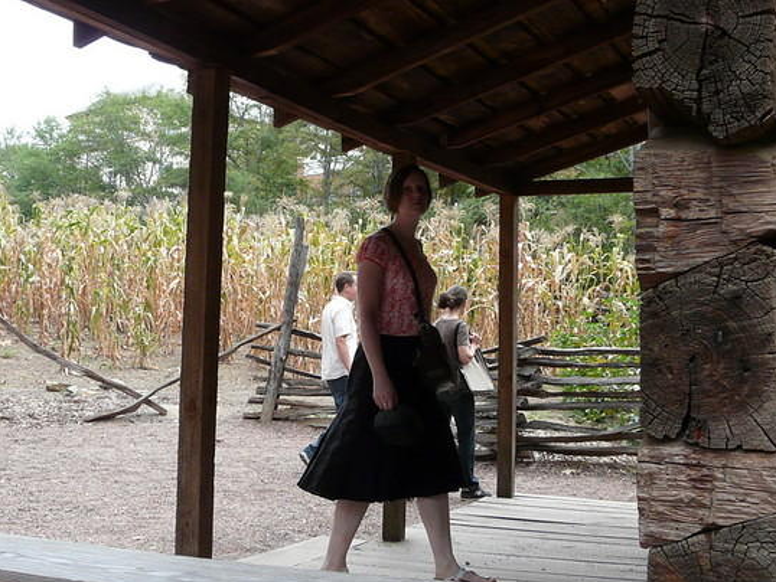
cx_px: 389
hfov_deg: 42.9
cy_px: 242
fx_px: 987
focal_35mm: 44
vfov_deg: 32.8
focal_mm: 4.8
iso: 125
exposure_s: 1/125
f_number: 3.2
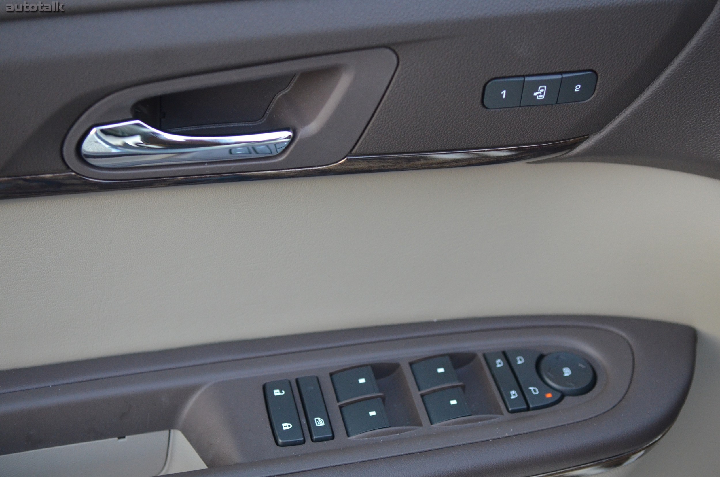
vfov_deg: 23.7
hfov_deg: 35.1
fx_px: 1138
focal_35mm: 57
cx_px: 360
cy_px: 238
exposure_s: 1/125
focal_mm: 38
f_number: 2.8
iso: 1600
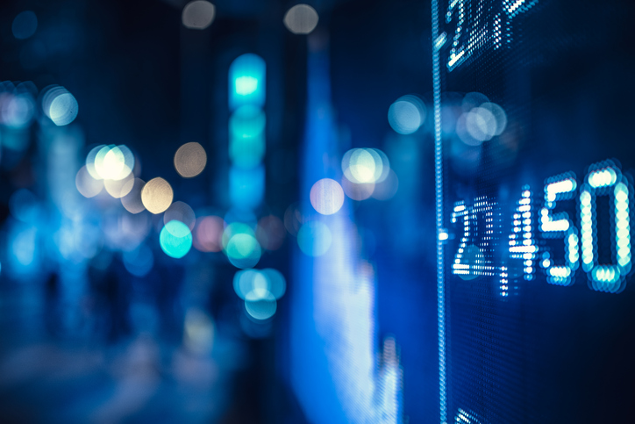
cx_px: 318
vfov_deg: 37.9
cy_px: 212
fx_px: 617
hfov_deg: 54.4
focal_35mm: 35
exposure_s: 1/80
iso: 180
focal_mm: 35
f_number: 1.4
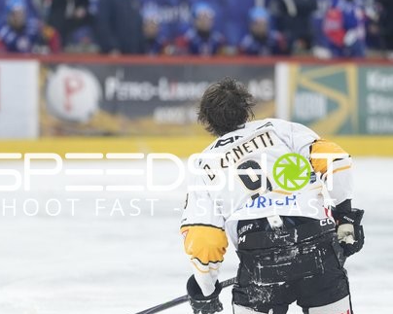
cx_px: 178
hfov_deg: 7.7
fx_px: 2919
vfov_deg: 6.2
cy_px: 187
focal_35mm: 251
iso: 1600
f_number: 1.8
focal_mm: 135
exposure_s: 1/2000
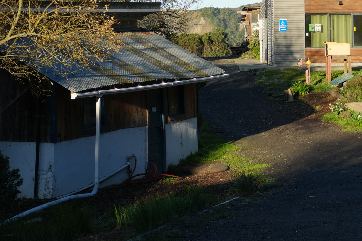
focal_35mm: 131
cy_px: -6
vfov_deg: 10.4
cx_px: 351
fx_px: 1317
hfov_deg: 15.4
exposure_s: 1/800
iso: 200
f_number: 5
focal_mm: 45
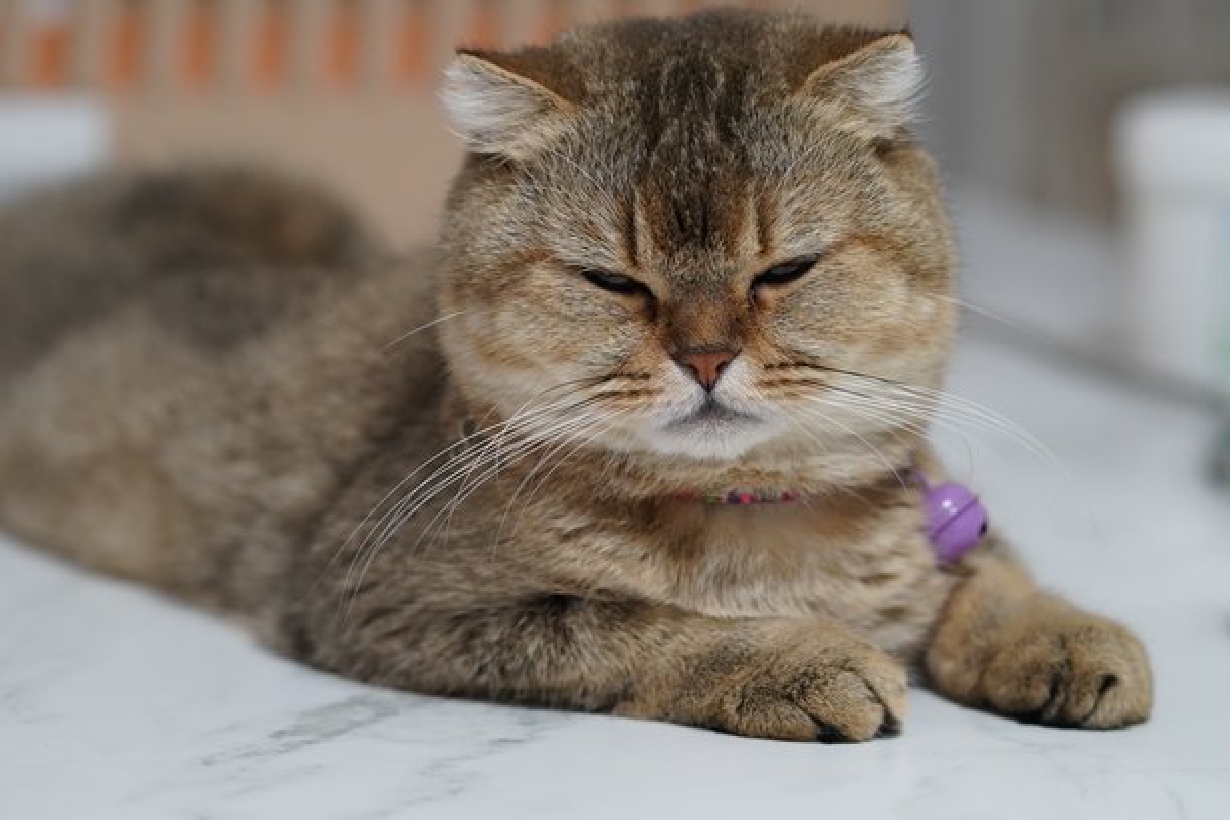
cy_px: 410
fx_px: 4339
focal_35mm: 127
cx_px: 615
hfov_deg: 16.1
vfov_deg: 10.8
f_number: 3.5
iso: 1600
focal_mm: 85
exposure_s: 1/160
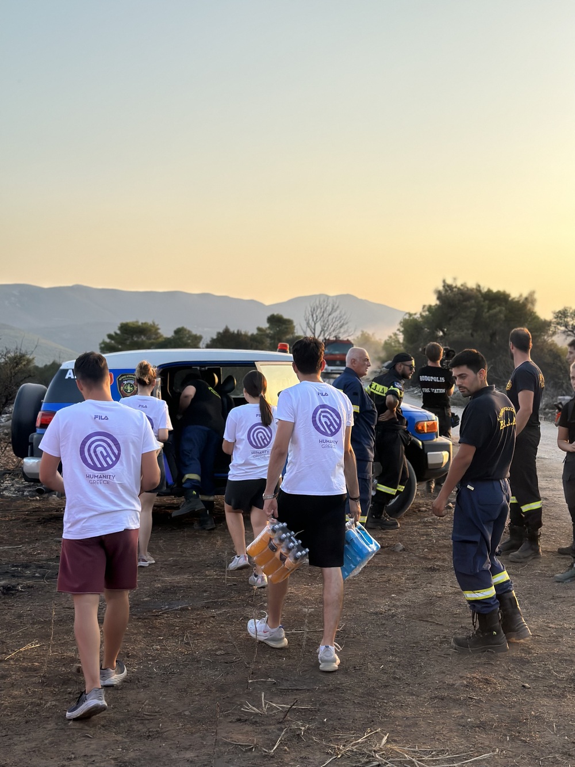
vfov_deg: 39.7
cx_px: 288
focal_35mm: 48
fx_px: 1063
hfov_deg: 30.3
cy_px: 384
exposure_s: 1/1953
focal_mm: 6.86
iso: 100
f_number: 1.78
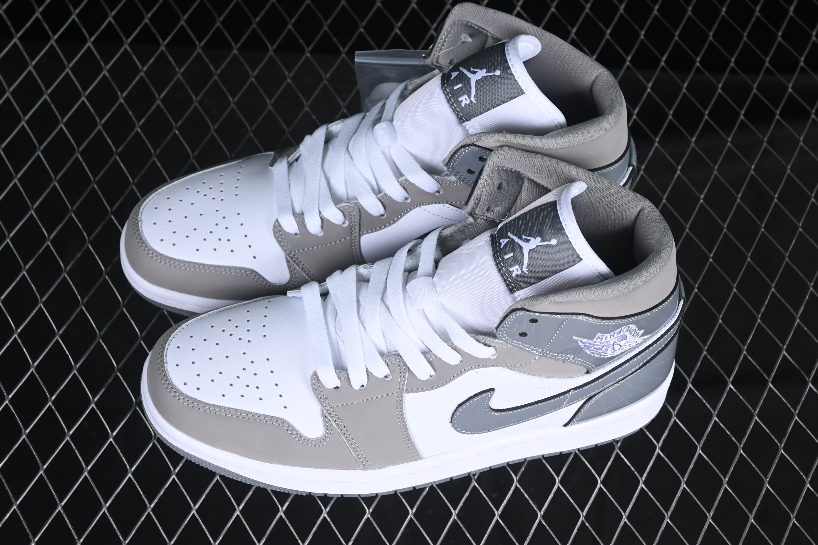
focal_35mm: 75
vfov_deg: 18.2
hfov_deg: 27.0
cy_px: 272
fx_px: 1704
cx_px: 409
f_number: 7.1
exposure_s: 1/60
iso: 160
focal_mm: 50
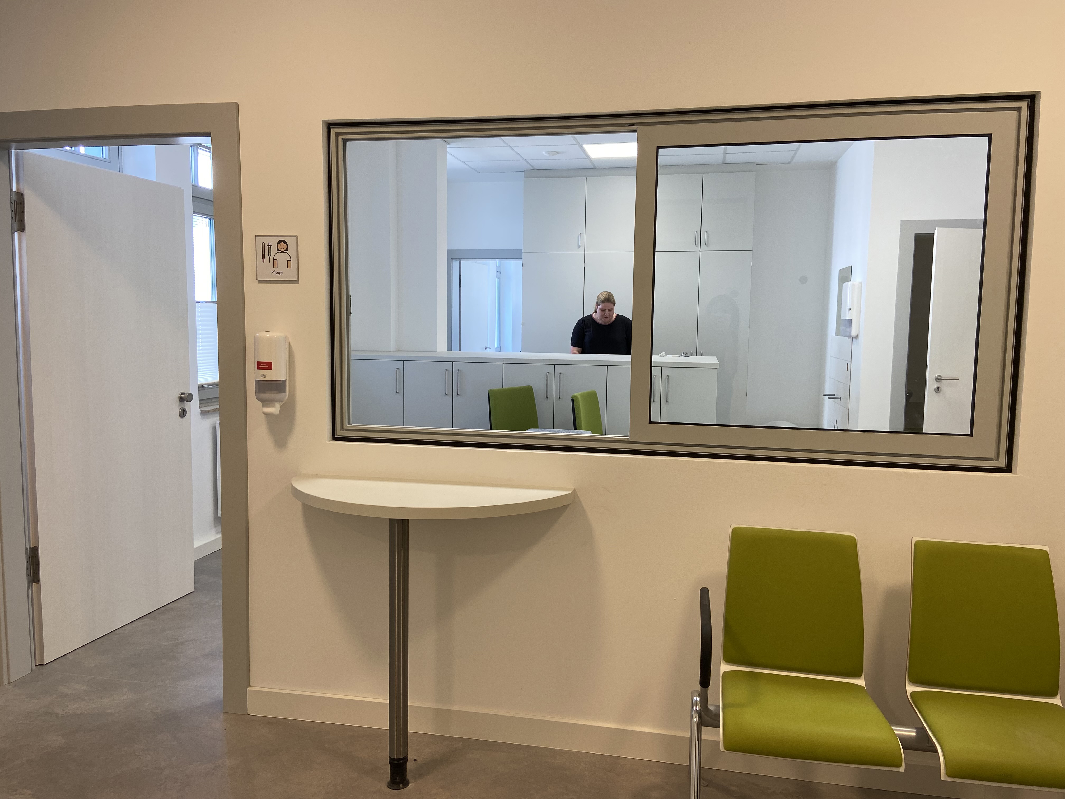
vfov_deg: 53.1
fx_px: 800
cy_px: 400
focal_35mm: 26
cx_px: 532
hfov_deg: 67.3
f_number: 1.8
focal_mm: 4.25
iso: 64
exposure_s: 1/100
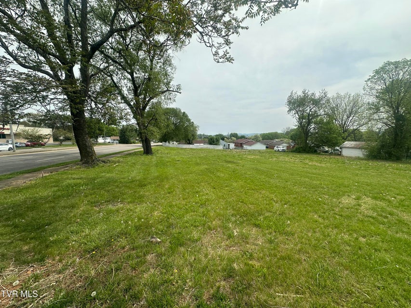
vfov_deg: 85.7
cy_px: 154
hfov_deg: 102.1
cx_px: 206
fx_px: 166
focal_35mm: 14
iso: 50
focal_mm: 2.22
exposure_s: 1/2506
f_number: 2.2
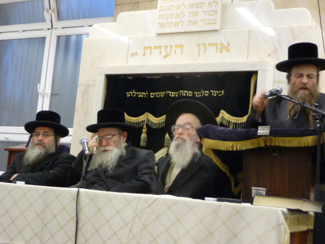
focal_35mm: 62
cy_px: 122
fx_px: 582
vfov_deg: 23.7
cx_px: 162
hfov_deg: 31.2
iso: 400
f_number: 4.5
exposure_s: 1/20
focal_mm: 10.5
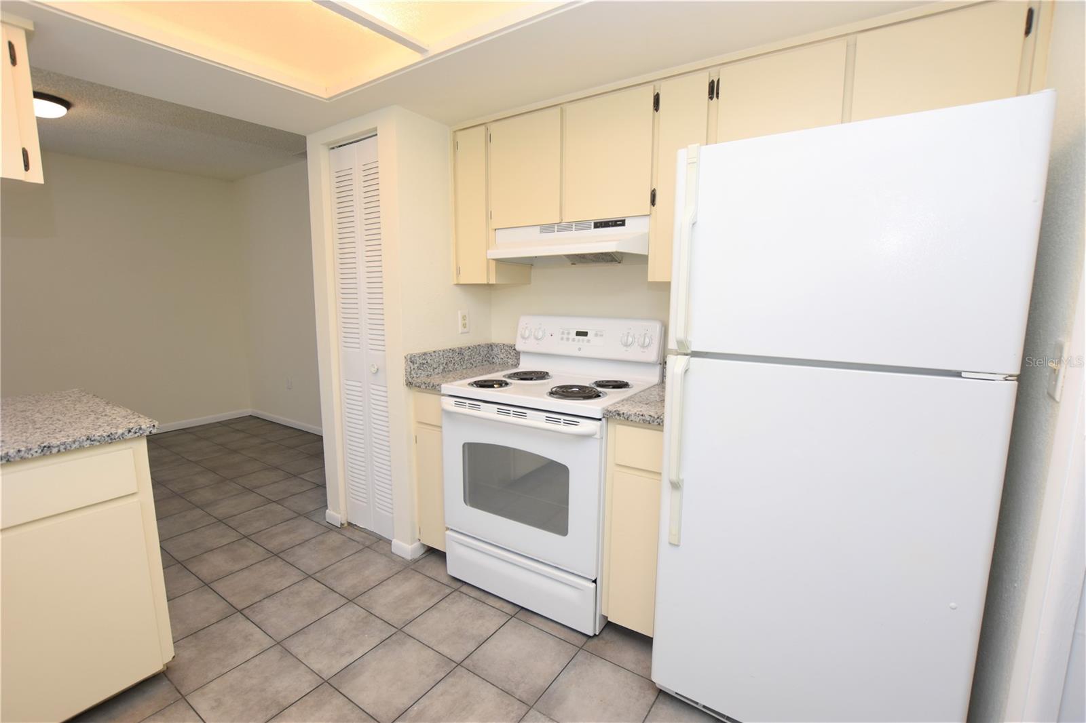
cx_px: 543
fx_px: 452
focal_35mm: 15
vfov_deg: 77.3
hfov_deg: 100.4
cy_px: 362
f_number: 5
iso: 200
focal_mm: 10
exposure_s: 1/100
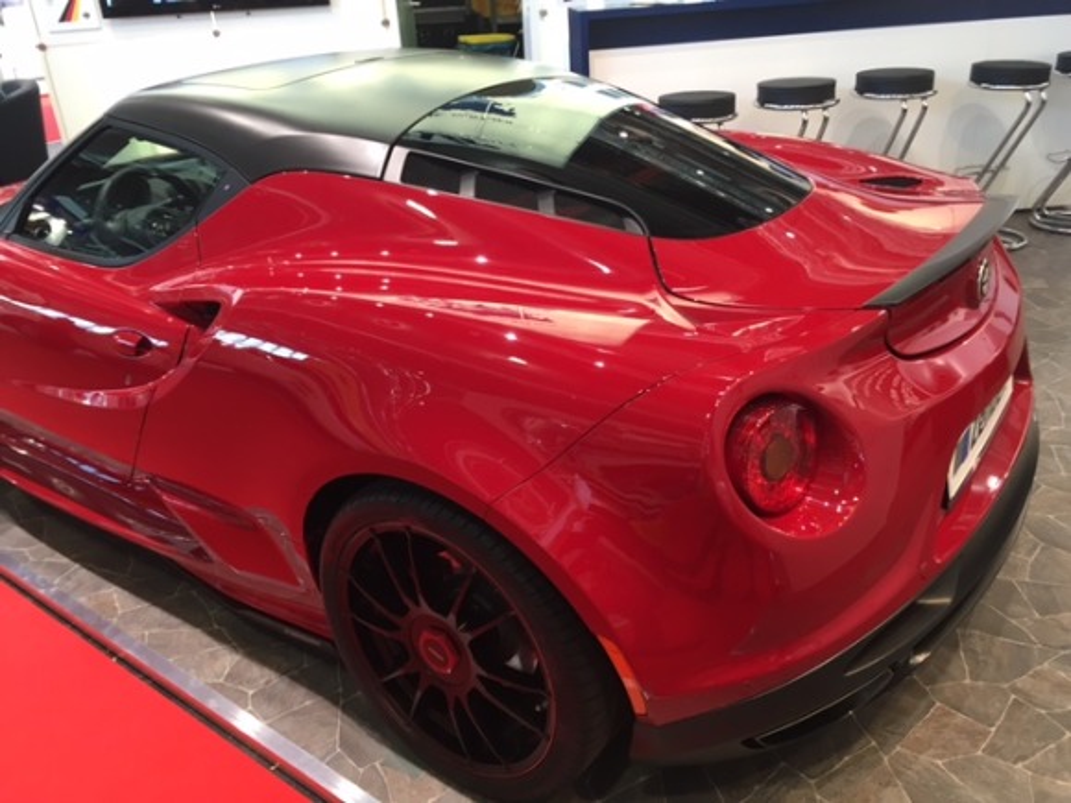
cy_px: 402
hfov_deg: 61.7
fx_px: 897
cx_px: 536
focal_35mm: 29
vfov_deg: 48.2
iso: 80
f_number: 2.2
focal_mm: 4.15
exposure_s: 1/33
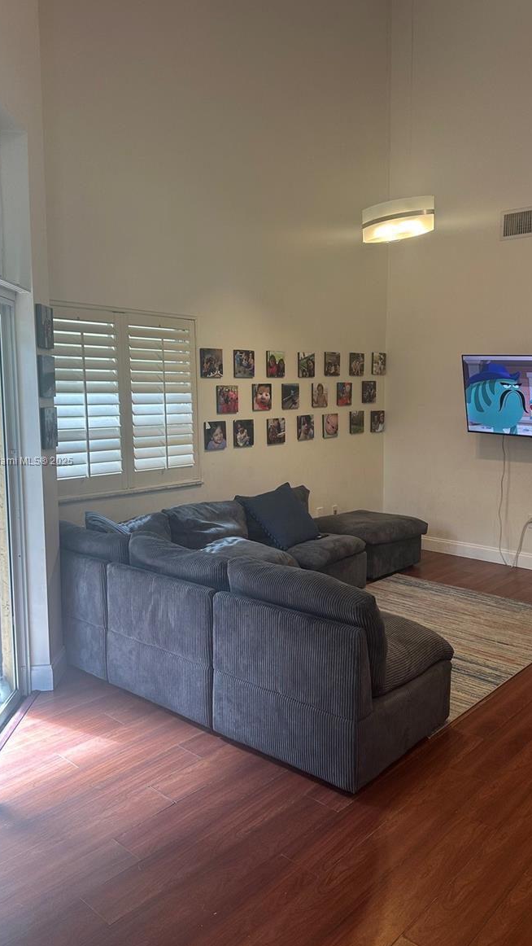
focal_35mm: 27
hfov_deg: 42.9
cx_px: 290
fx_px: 677
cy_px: 462
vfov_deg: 69.8
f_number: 1.78
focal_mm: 6.86
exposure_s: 1/60
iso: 125
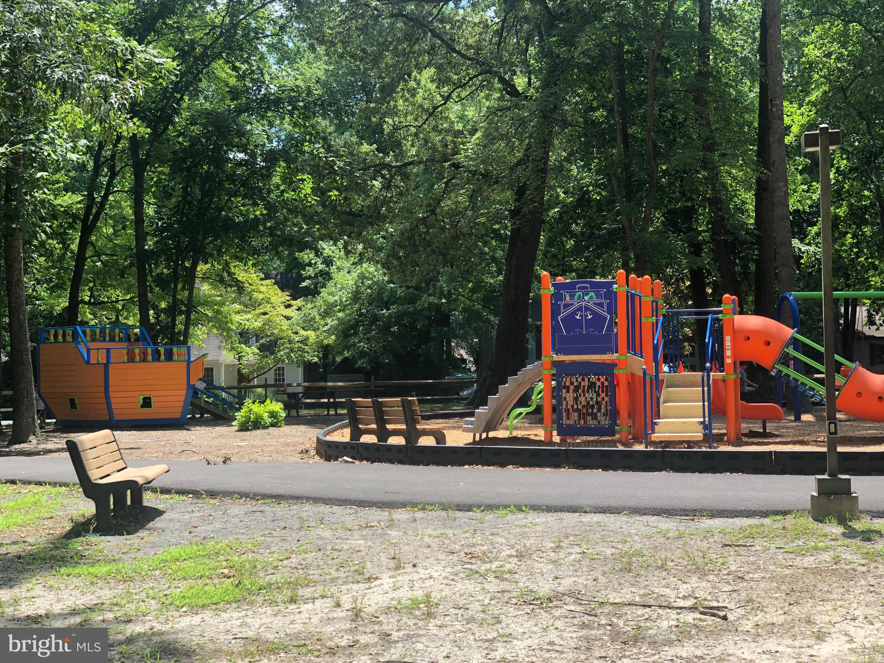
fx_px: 1328
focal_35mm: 52
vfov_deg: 28.0
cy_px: 332
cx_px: 442
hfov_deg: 36.8
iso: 16
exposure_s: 1/218
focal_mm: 6
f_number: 2.4
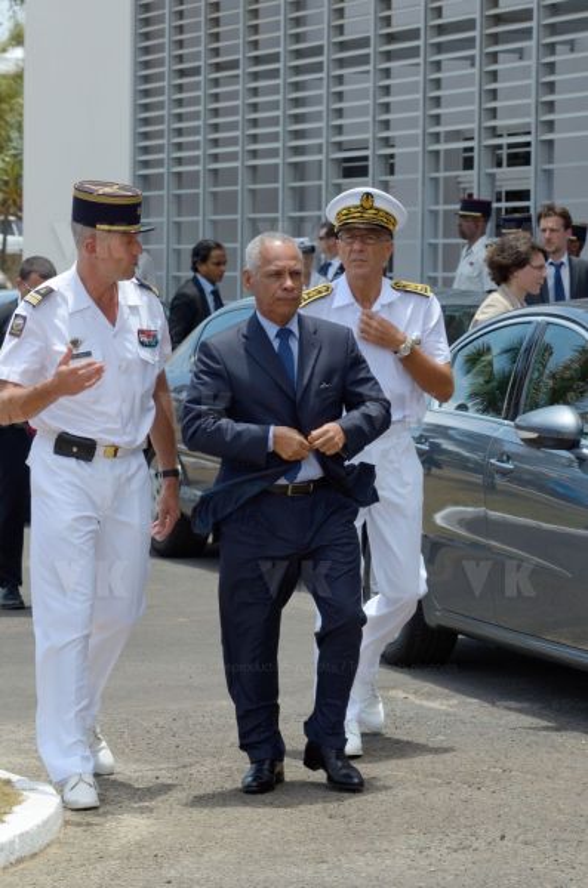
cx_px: 294
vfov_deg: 13.7
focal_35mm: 150
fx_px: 3694
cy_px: 444
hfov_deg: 9.1
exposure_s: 1/500
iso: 200
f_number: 8
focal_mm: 100
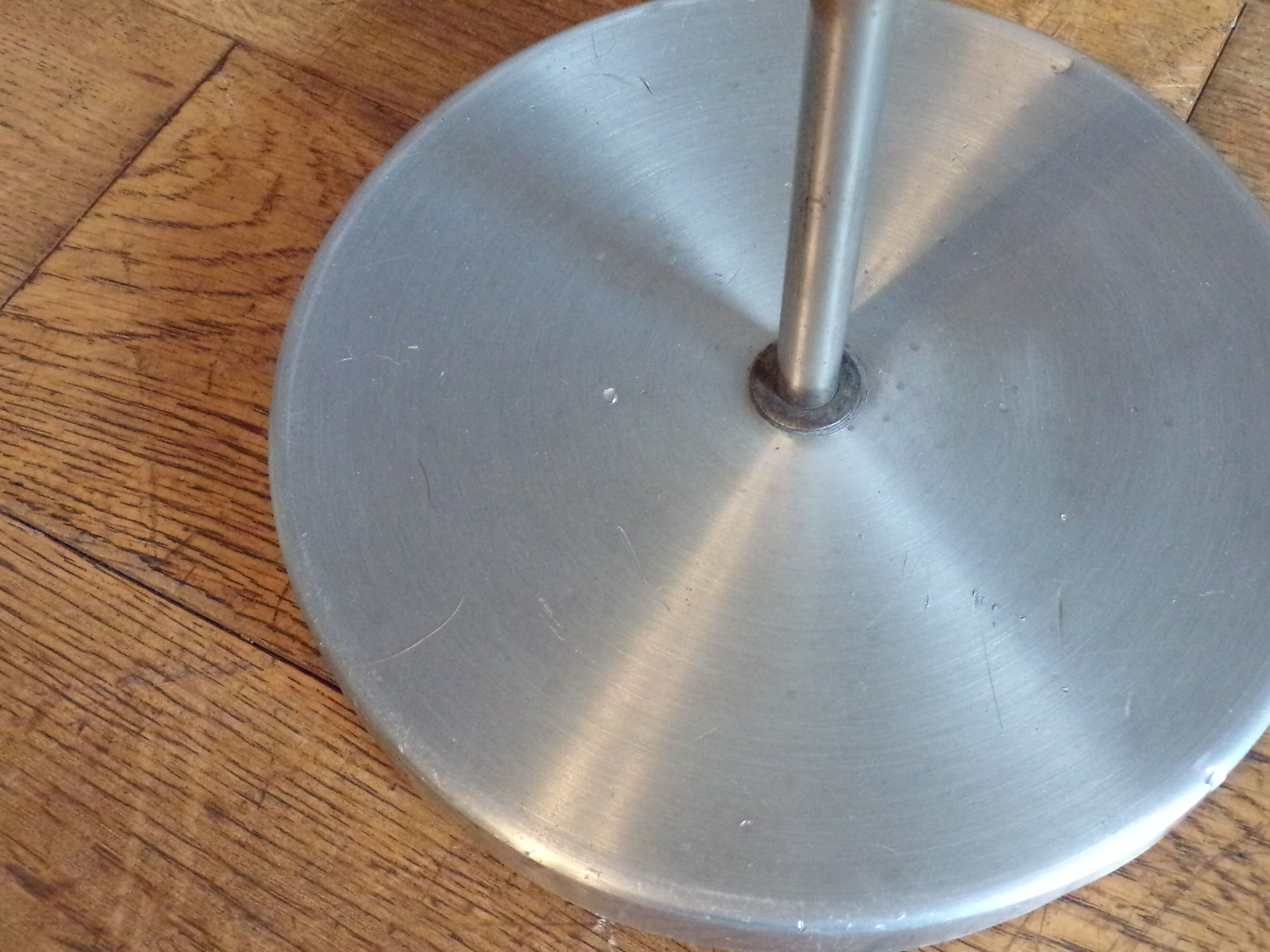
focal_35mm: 40
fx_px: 1468
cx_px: 746
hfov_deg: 46.6
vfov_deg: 36.0
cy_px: 460
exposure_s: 1/60
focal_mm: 5.8
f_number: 3.2
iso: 800
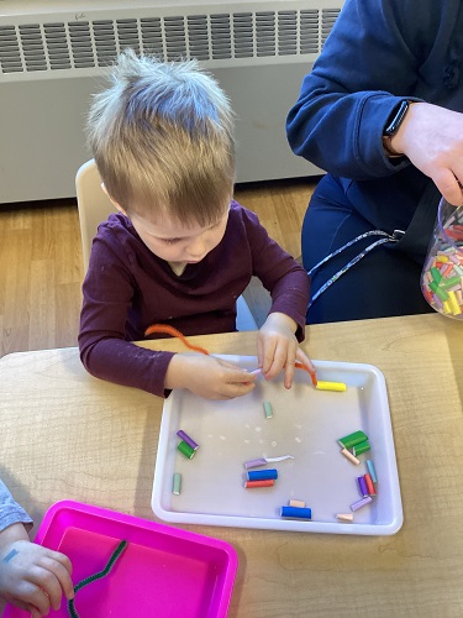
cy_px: 309
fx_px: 553
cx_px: 232
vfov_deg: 58.4
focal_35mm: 31
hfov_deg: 45.4
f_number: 2.4
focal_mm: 3.3
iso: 160
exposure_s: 1/60
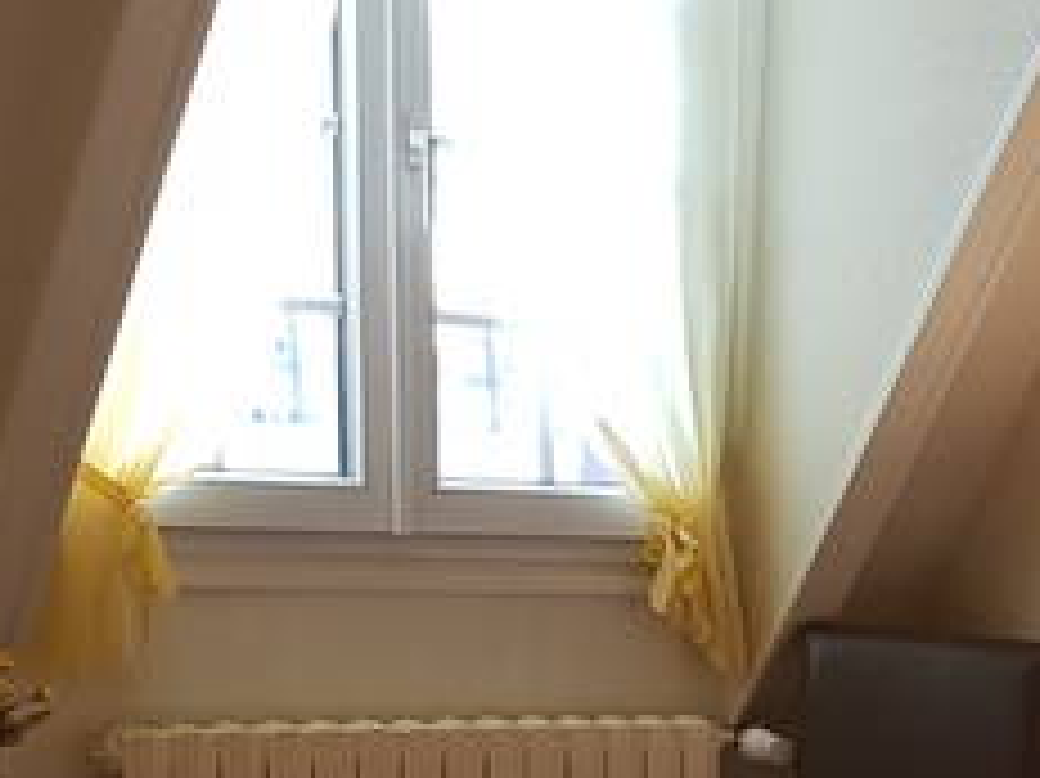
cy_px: 1003
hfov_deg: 18.7
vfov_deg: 15.8
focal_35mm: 89
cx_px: 1684
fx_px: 2673
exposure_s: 1/50
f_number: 1.7
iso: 100
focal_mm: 4.2
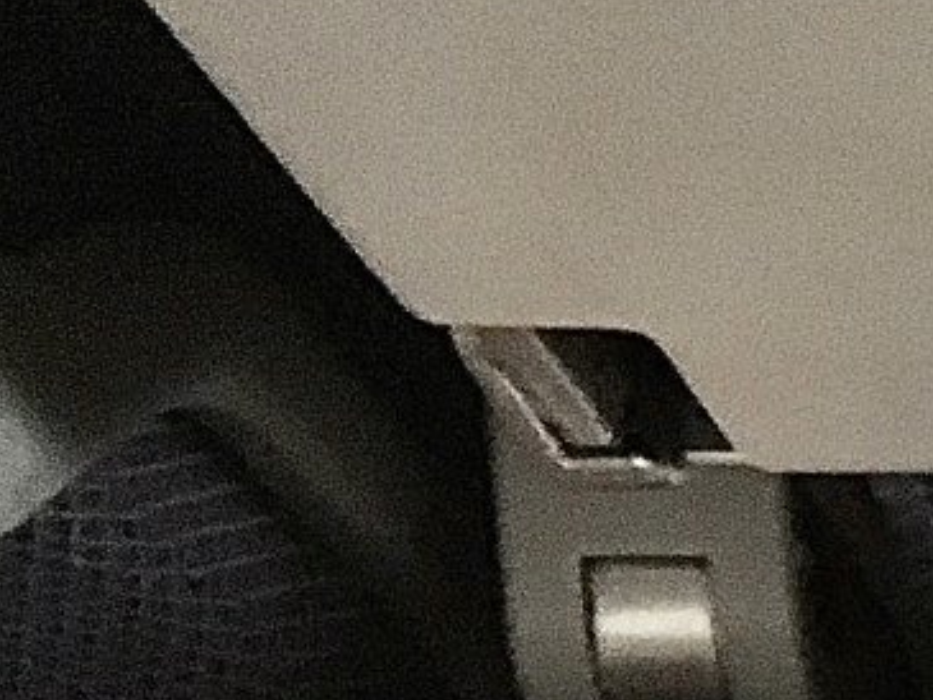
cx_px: 1999
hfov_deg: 13.0
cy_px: 1339
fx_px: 3424
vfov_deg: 10.8
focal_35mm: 127
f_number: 2.2
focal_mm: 4.15
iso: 500
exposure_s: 1/17
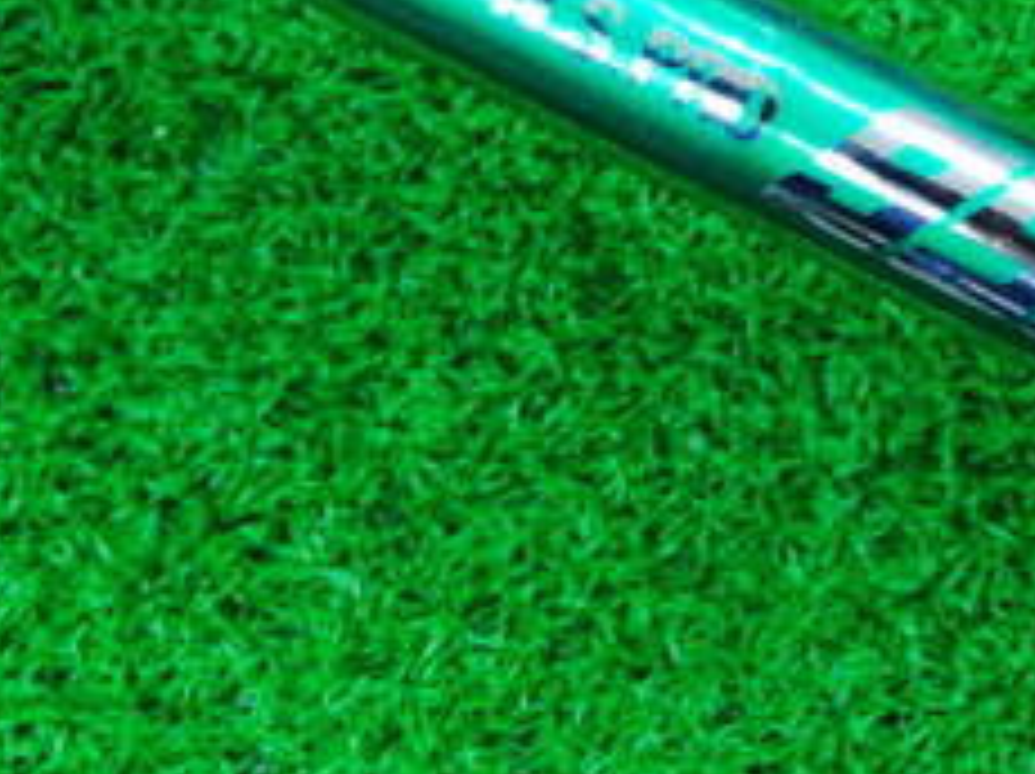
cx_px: 688
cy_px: 68
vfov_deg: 14.2
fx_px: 3076
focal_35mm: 103
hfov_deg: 19.0
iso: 400
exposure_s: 1/30
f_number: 3.6
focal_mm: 6.42
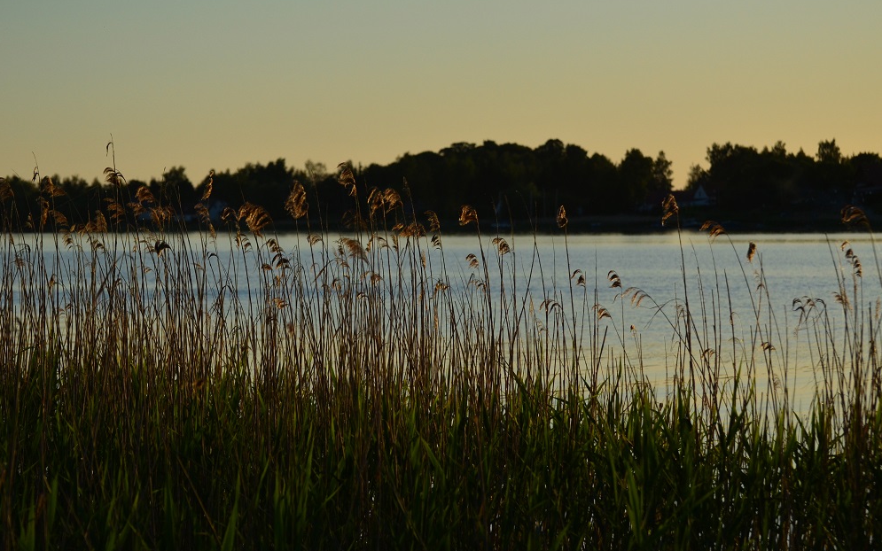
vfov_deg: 9.3
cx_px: 440
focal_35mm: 141
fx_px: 3389
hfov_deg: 14.8
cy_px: 276
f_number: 4.5
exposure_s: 1/8000
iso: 640
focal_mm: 92
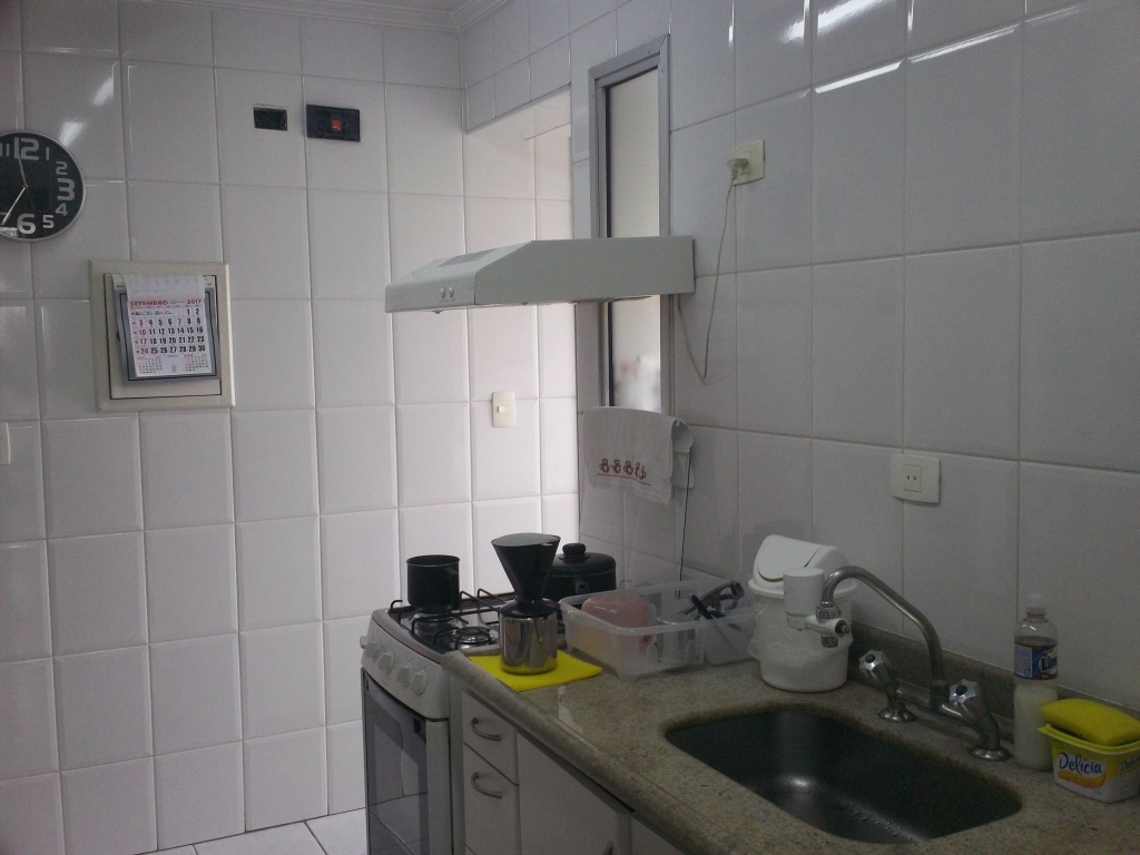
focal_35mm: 38
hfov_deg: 49.0
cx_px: 570
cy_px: 428
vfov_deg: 37.7
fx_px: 1251
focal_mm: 6.3
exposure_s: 1/50
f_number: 4.5
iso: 160
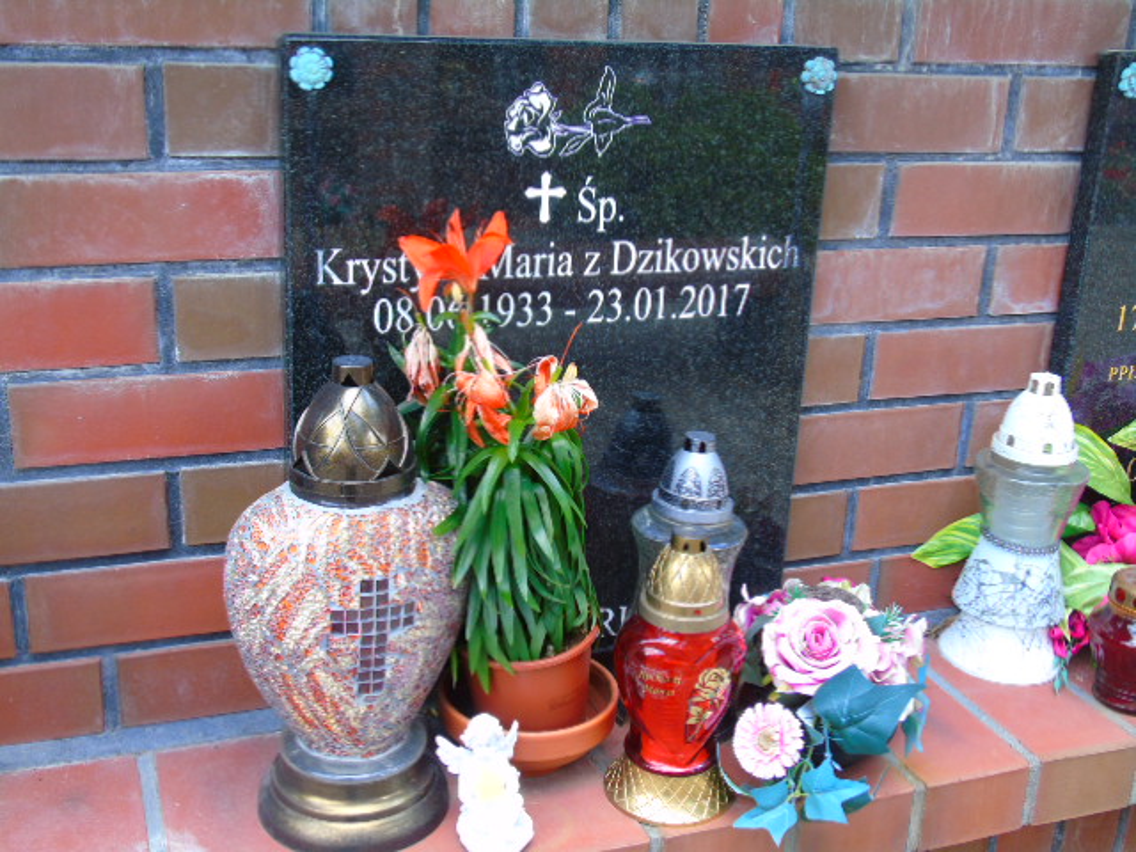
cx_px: 568
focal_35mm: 40
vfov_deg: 36.0
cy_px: 426
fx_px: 1313
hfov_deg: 46.8
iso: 80
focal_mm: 7.1
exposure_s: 1/30
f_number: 3.9
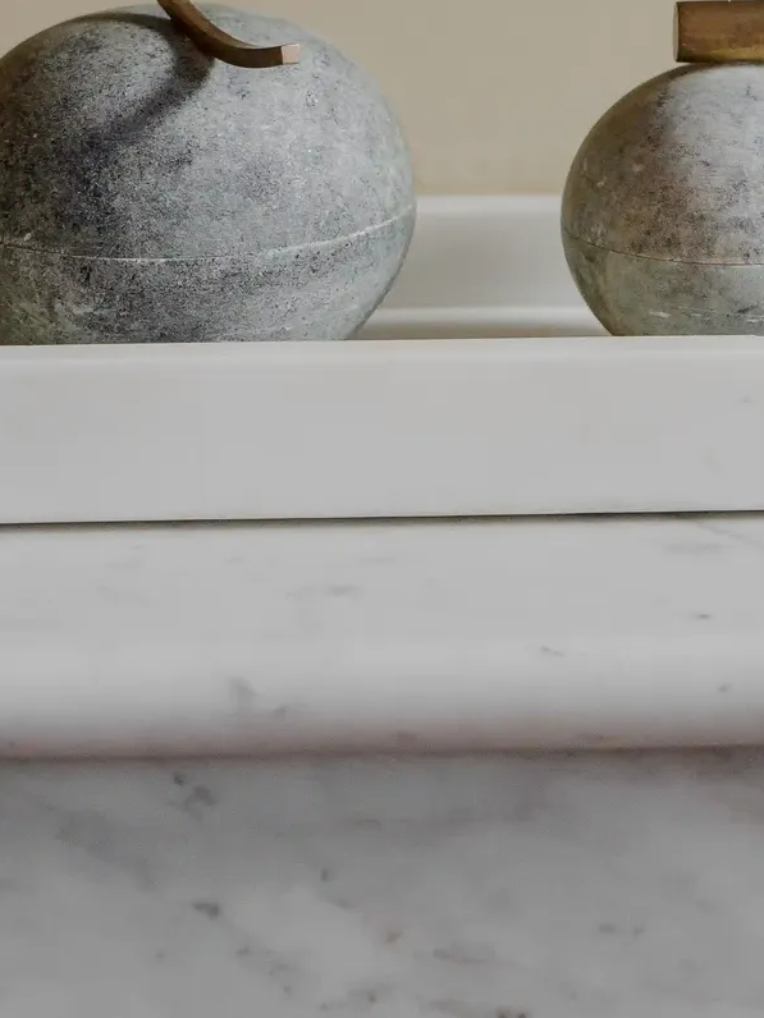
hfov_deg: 10.3
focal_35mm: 144
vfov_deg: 13.0
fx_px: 4238
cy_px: -519
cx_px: 418
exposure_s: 1/80
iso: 400
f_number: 2.8
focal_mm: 41
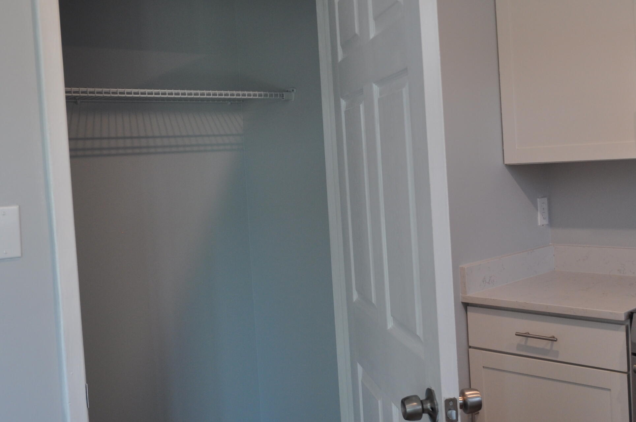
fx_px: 741
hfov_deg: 46.4
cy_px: 186
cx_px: 326
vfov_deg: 31.8
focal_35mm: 42
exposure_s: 1/60
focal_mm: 18
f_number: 4
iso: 400
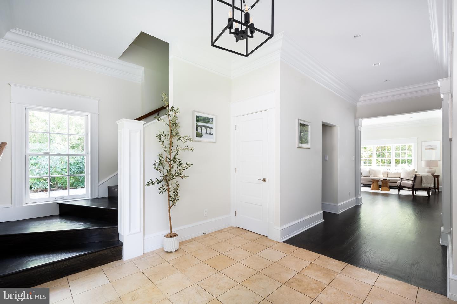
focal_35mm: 16
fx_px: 203
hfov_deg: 96.8
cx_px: 228
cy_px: 152
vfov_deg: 73.7
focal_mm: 16
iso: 800
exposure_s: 1/15
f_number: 13
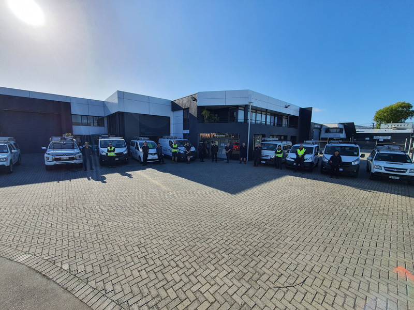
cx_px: 207
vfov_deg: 89.9
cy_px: 155
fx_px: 155
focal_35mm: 13
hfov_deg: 106.2
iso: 50
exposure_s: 1/1116
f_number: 2.2
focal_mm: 1.8
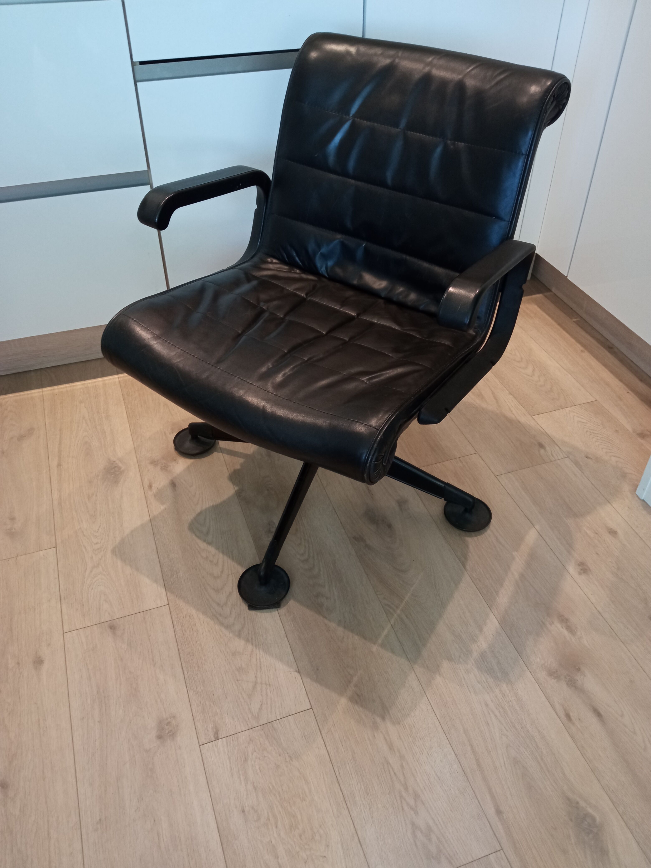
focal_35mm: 27
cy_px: 434
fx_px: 677
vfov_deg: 65.3
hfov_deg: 51.4
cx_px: 326
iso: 391
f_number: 2.2
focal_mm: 3.79
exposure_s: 1/25
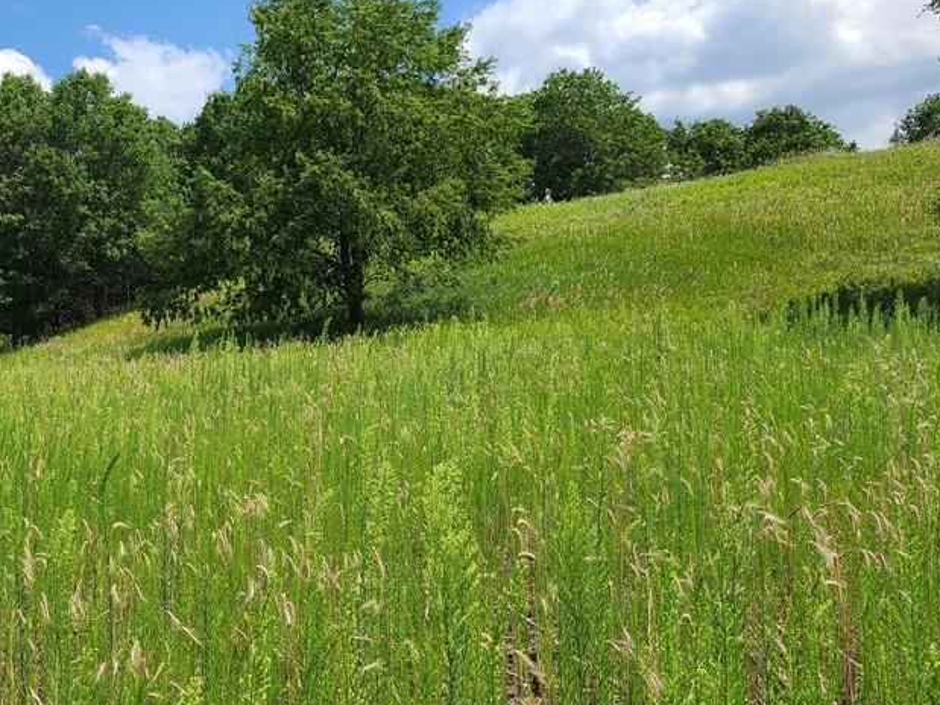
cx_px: 170
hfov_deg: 41.7
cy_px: 310
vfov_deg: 33.5
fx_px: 1167
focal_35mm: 43
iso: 40
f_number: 1.8
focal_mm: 5.4
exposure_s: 1/2450
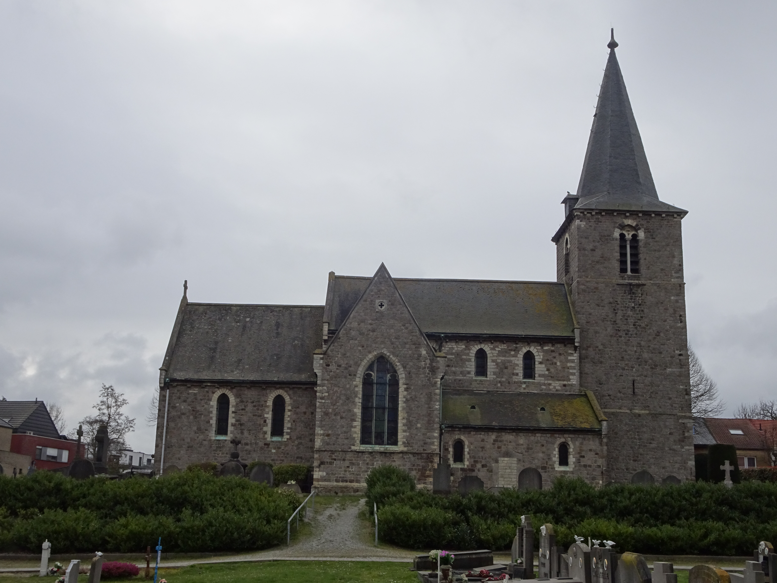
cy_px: 292
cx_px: 388
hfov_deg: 46.8
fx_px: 898
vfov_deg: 36.0
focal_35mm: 40
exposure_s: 1/400
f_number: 4
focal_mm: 6.8
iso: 80
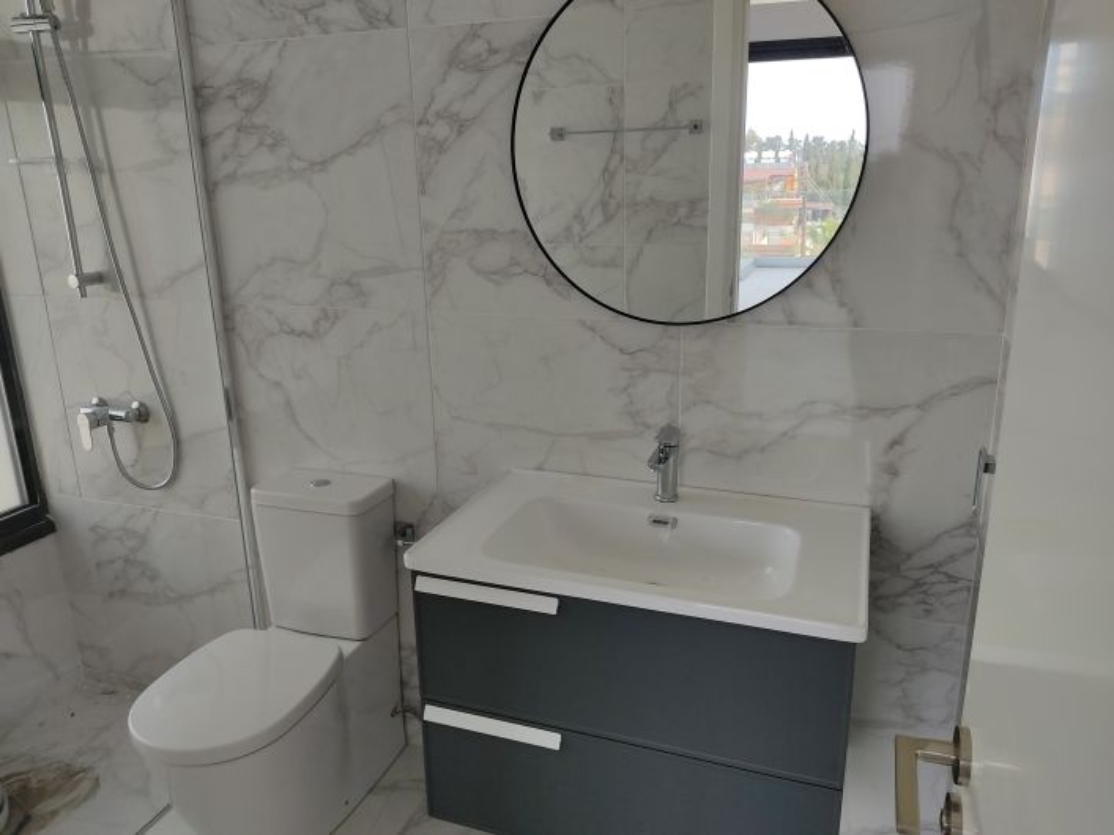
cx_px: 557
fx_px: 837
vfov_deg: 53.0
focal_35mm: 26
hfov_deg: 67.3
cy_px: 418
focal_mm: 4.74
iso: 100
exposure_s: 1/225
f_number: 1.79
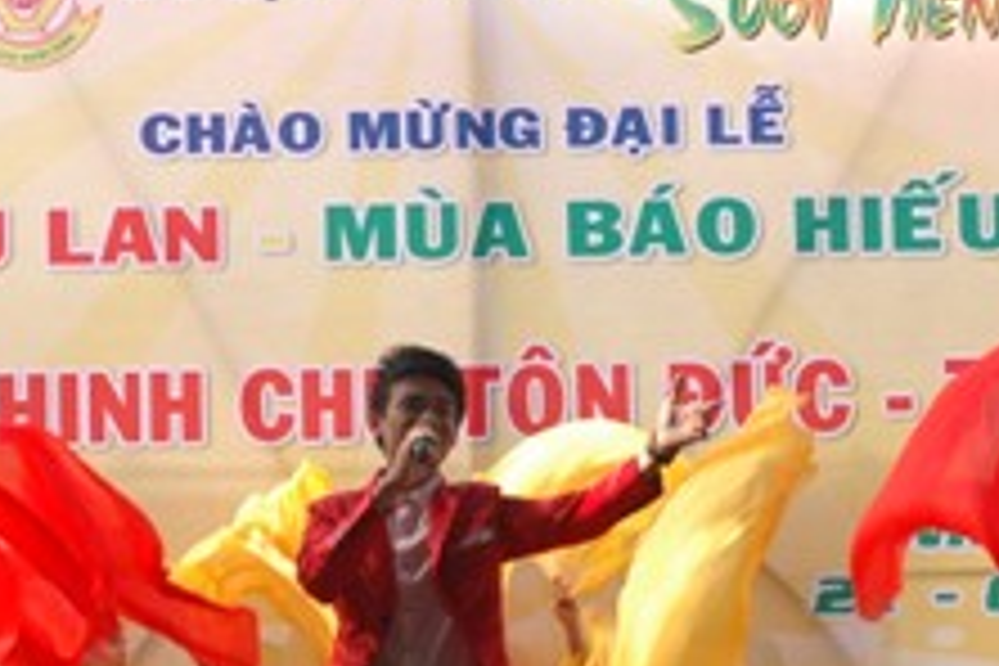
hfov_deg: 12.5
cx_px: 333
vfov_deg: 8.4
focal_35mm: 164
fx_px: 4551
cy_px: 423
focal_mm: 38
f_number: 6.3
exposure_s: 1/160
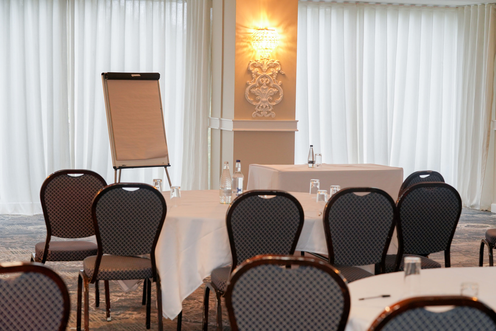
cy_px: 166
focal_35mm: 85
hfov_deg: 23.9
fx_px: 1171
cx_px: 248
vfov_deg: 16.1
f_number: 5
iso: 1250
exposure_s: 1/50
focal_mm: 85
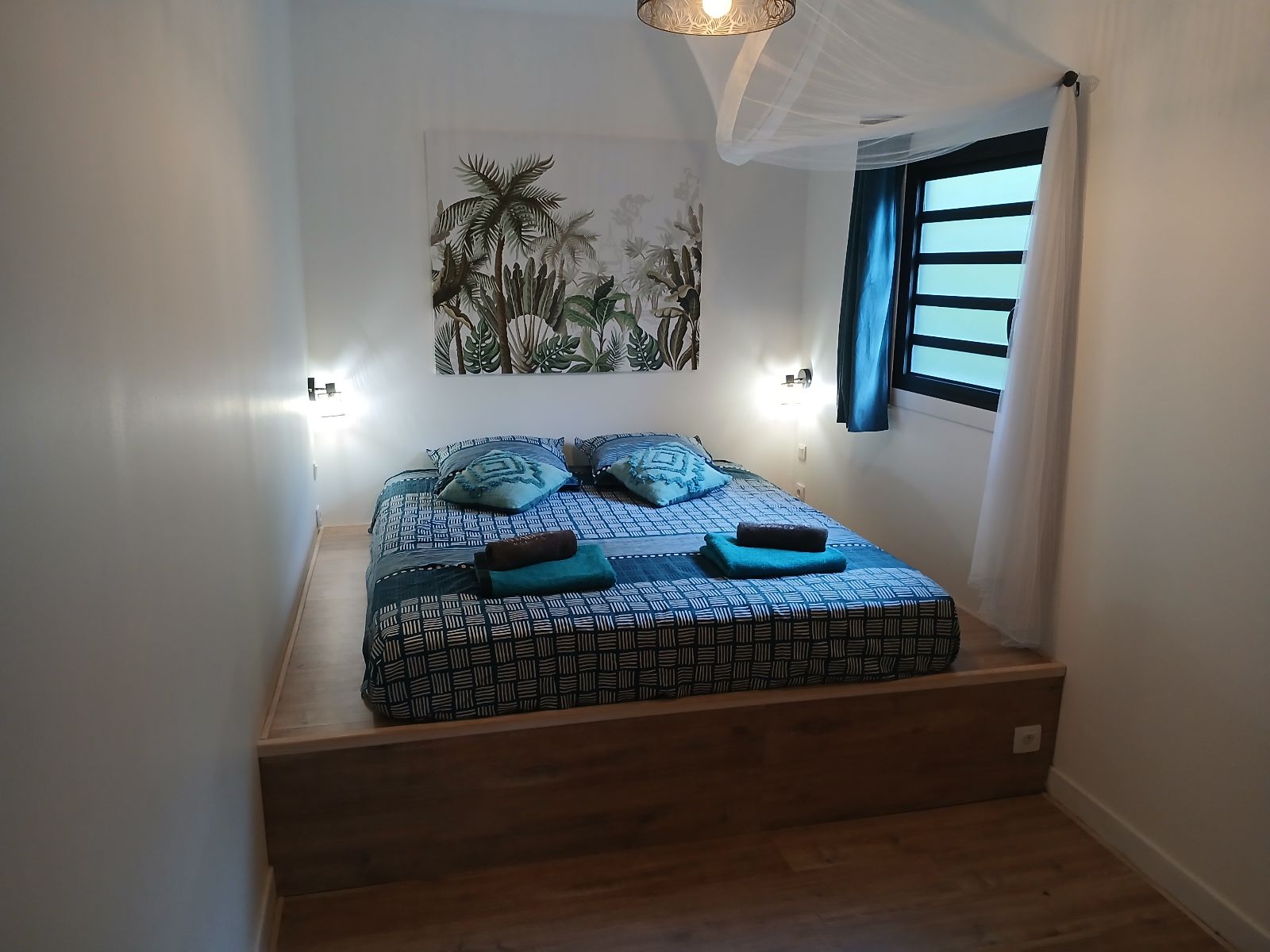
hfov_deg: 67.3
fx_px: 954
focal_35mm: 26
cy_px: 476
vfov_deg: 53.1
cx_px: 635
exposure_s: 1/50
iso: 200
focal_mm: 3.98
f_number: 1.8
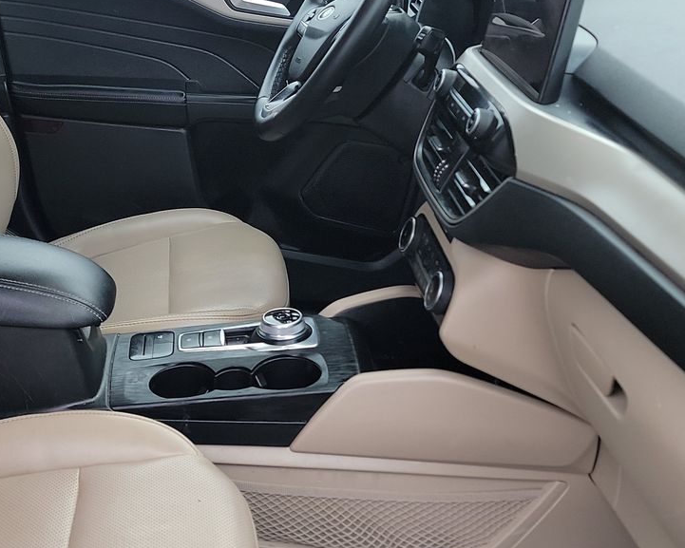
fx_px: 1054
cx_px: 161
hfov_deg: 35.1
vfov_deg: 29.1
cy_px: 336
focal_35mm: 52
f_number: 1.8
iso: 66
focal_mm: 6.7
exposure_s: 1/59
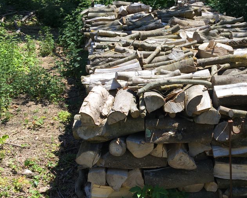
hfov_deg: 40.3
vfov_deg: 33.4
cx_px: 177
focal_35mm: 45
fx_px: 329
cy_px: 94
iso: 25
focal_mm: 4.15
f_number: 2.2
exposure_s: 1/974
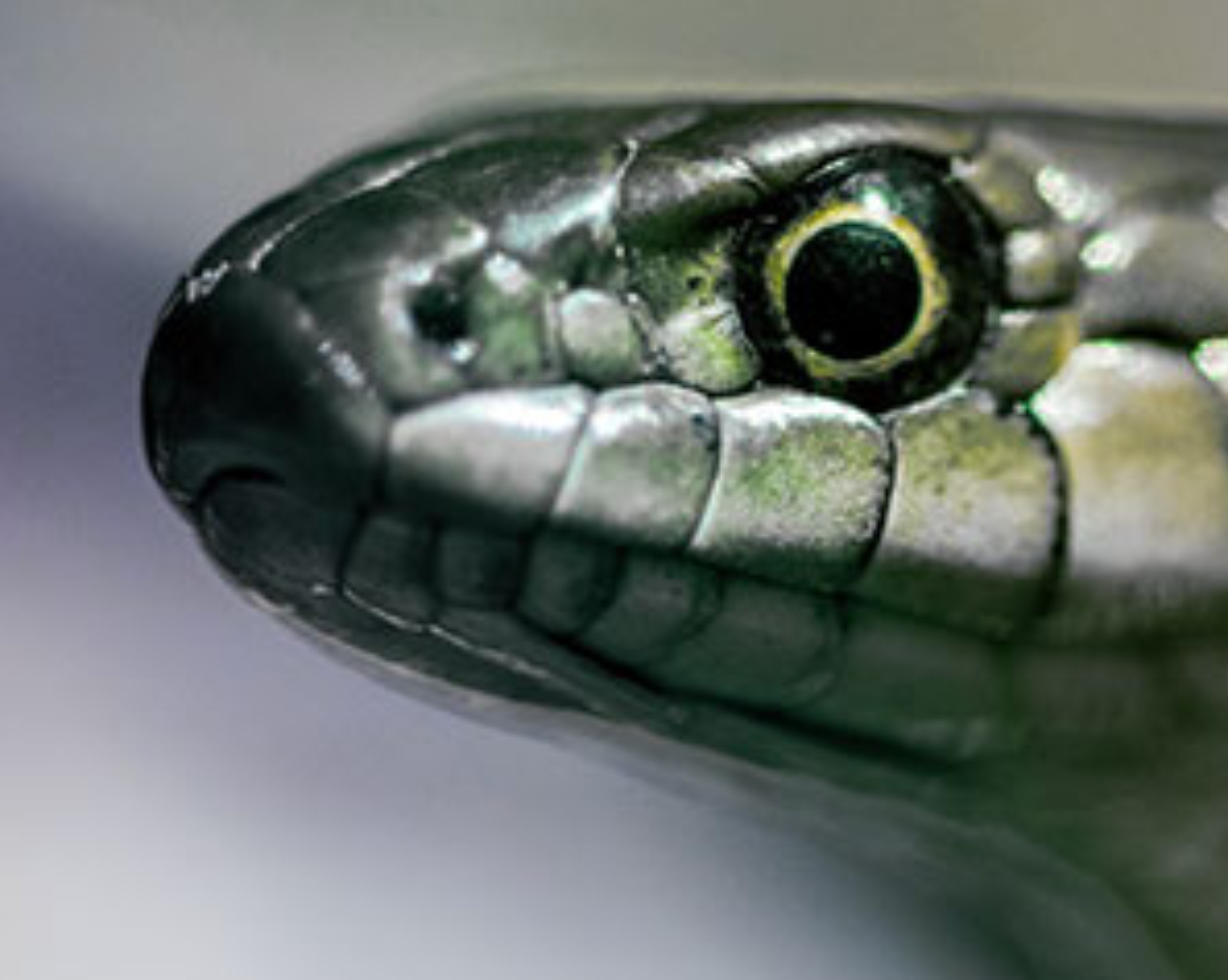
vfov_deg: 4.7
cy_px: 639
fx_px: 12054
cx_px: 922
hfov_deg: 5.8
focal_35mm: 332
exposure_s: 1/2500
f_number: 8.5
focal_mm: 210
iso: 720
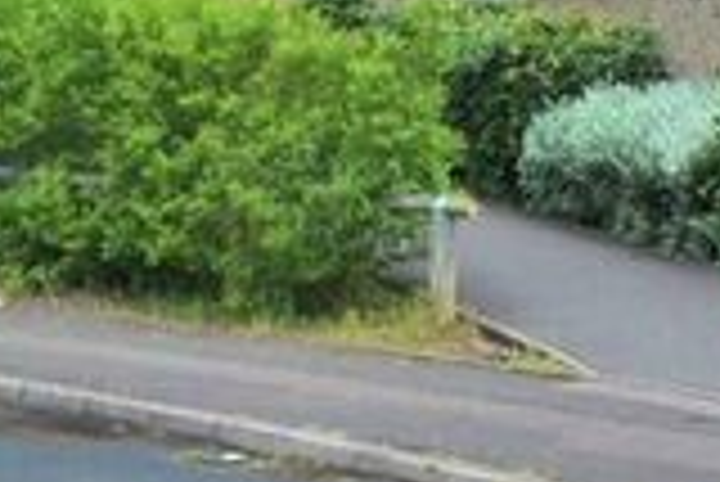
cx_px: 1274
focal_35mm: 131
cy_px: -484
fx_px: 2622
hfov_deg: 14.0
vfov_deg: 9.8
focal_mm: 20
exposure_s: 1/200
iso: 100
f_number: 7.1
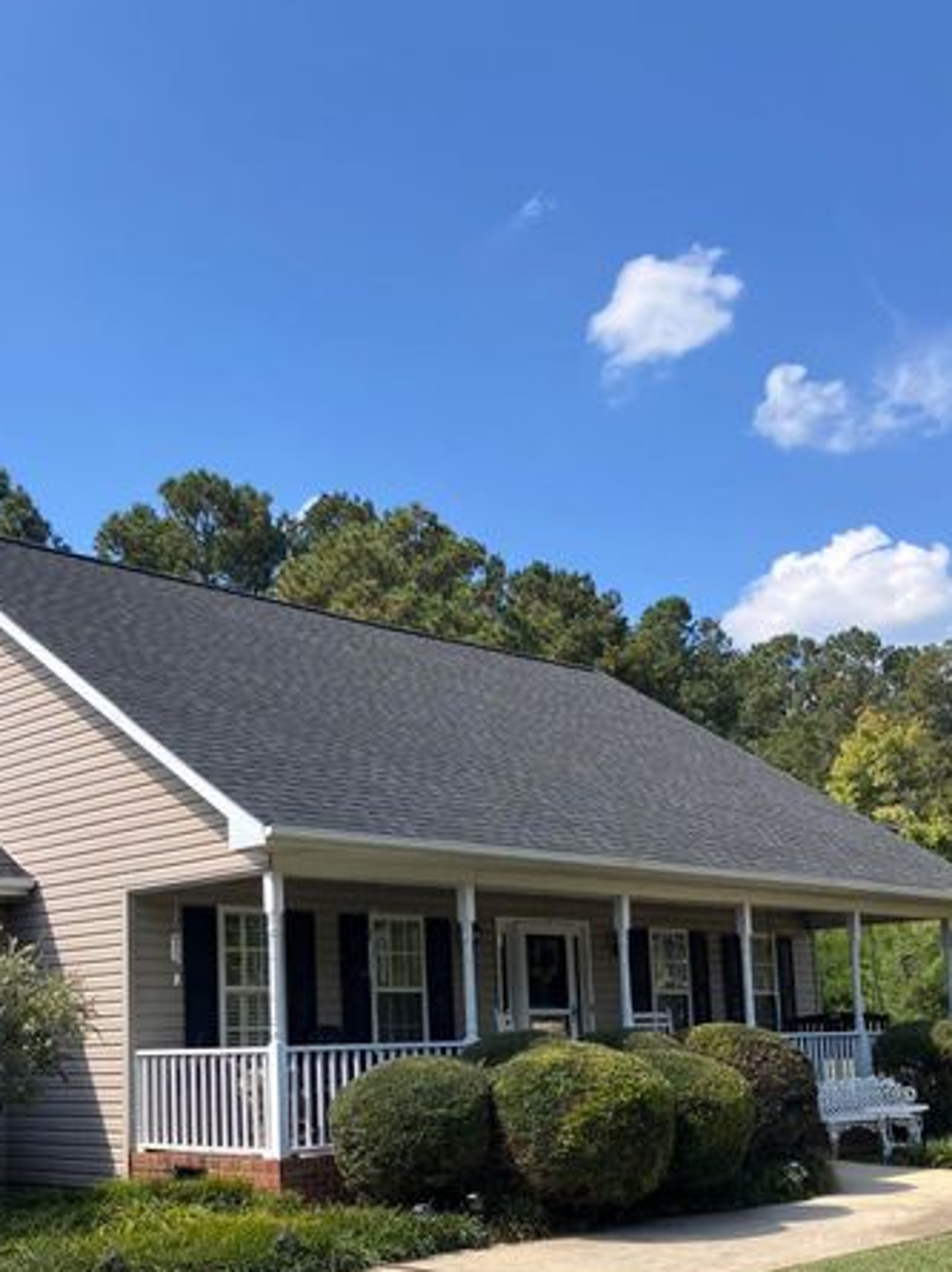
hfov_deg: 34.1
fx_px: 1542
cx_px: 352
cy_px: 842
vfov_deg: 44.2
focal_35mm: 42
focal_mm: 3.99
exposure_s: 1/1350
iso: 32
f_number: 1.8
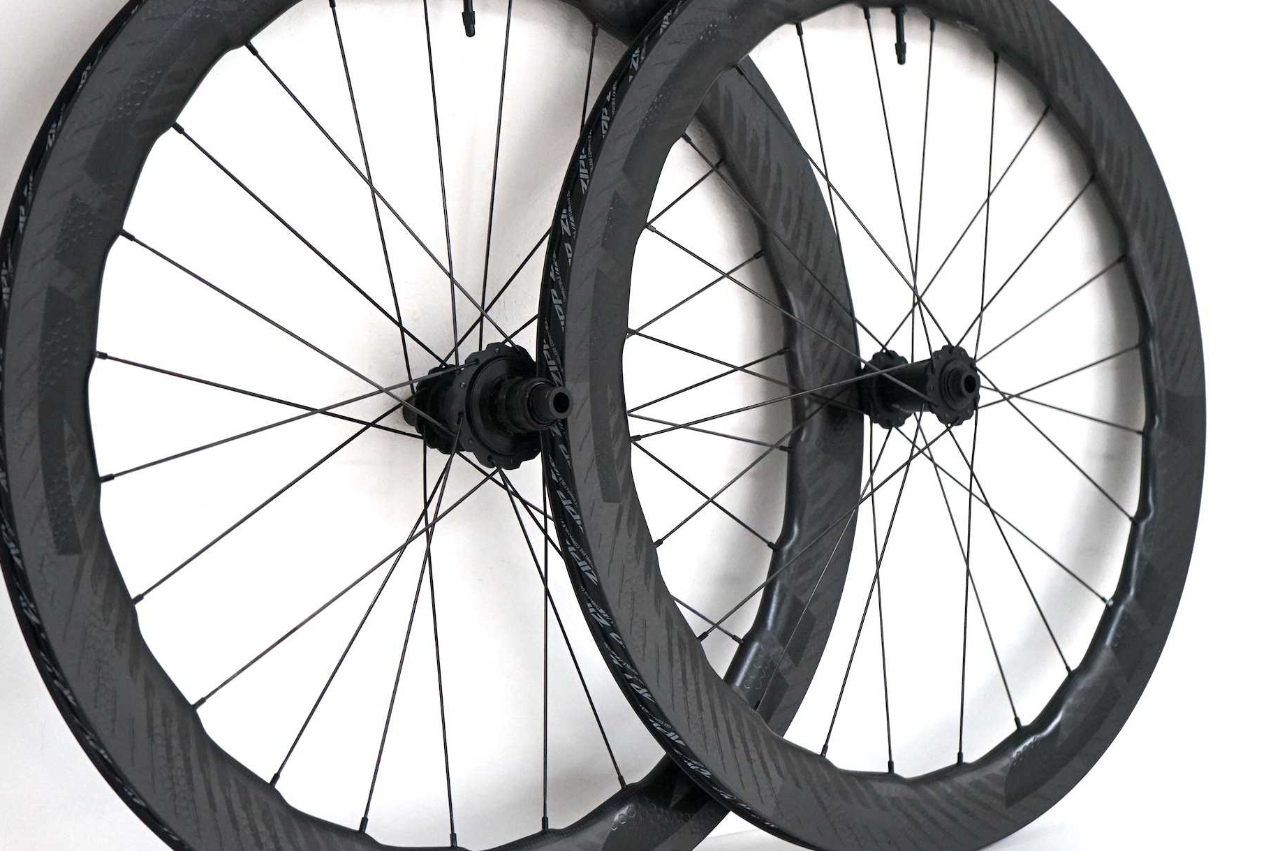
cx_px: 591
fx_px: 2132
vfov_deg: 22.6
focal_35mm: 60
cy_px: 393
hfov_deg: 33.4
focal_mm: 50
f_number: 4.5
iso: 2000
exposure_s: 1/160
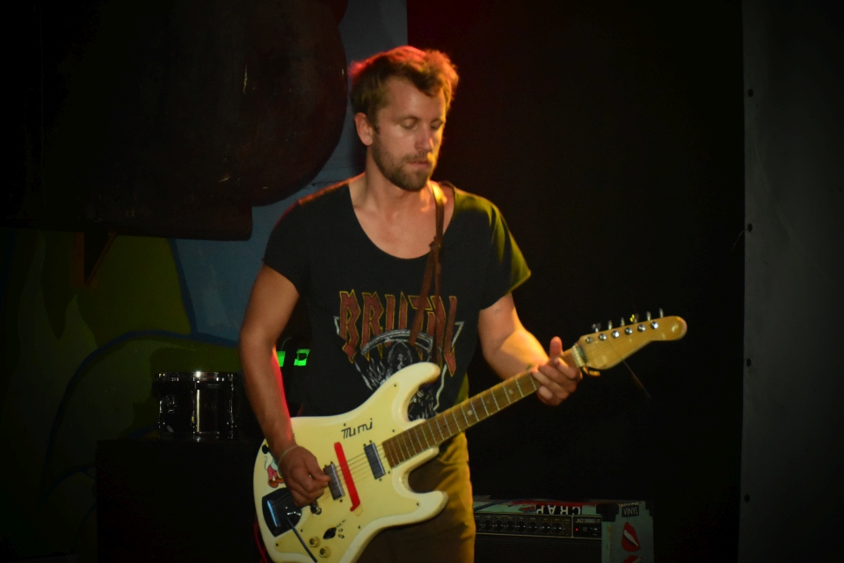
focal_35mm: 78
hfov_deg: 26.0
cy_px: 282
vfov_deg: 17.5
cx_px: 422
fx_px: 1829
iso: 6400
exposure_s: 1/60
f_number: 4.8
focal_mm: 52
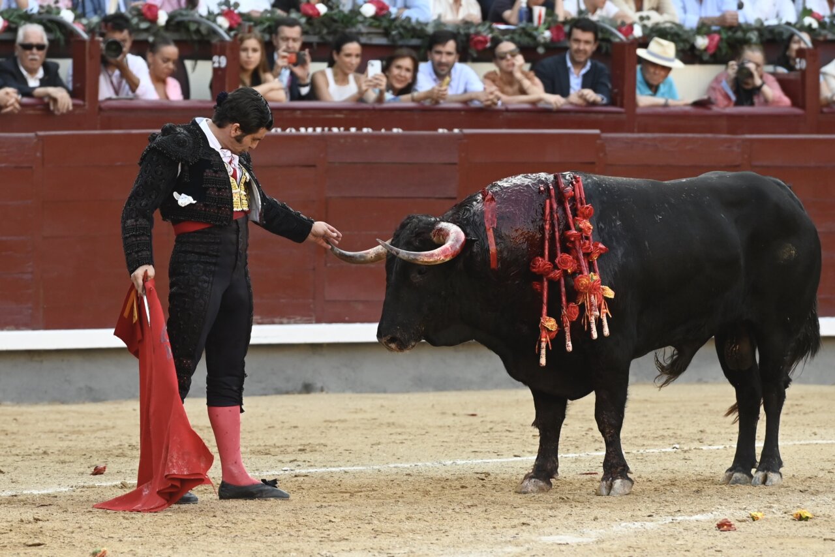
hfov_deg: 6.9
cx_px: 418
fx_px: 6959
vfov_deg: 4.6
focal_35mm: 300
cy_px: 278
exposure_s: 1/500
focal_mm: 200
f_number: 4.5
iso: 1250
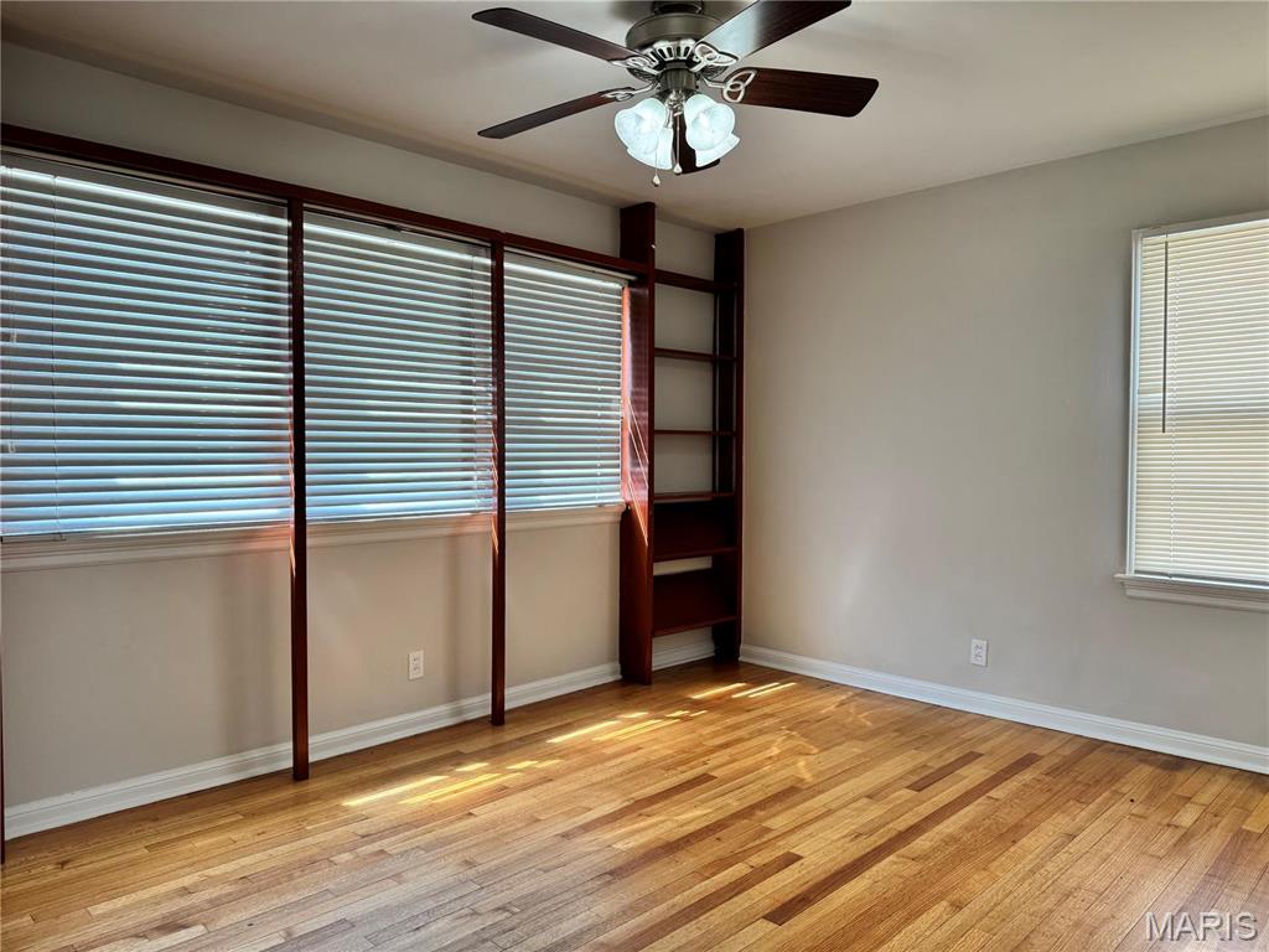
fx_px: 880
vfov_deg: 56.8
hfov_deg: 71.6
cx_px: 634
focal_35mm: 24
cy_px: 476
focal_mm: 6.76
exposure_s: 1/122
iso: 80
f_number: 1.78
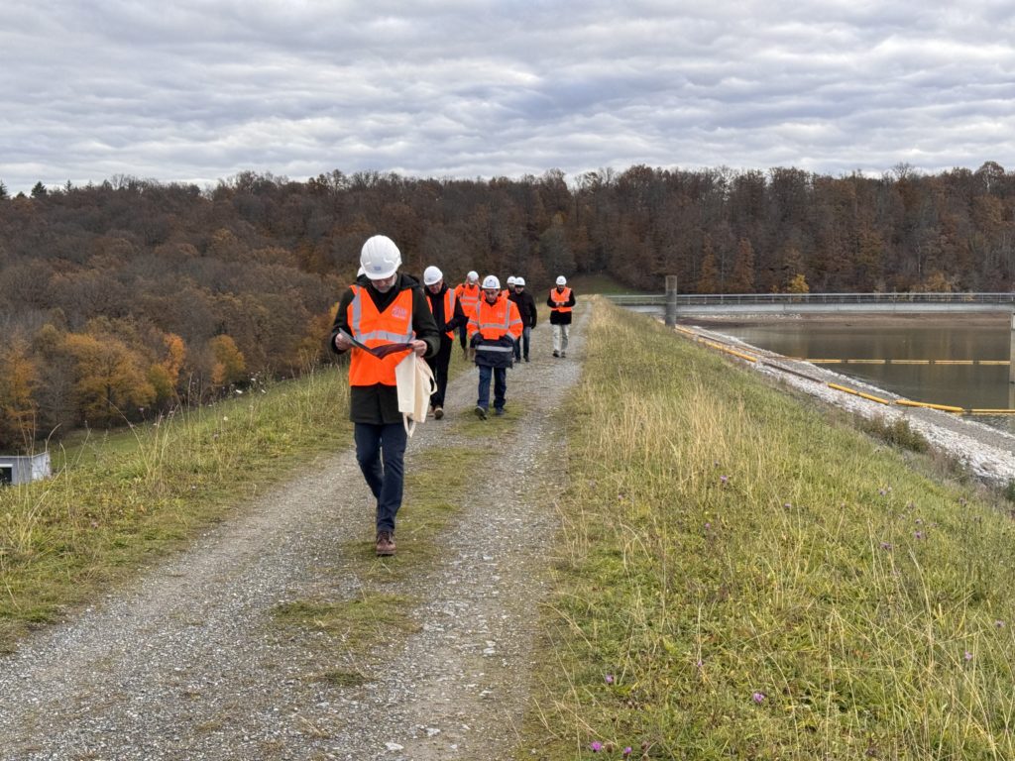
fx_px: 1407
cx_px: 508
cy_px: 380
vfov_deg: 30.3
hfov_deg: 39.7
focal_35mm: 48
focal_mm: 6.76
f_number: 1.78
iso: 64
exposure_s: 1/783
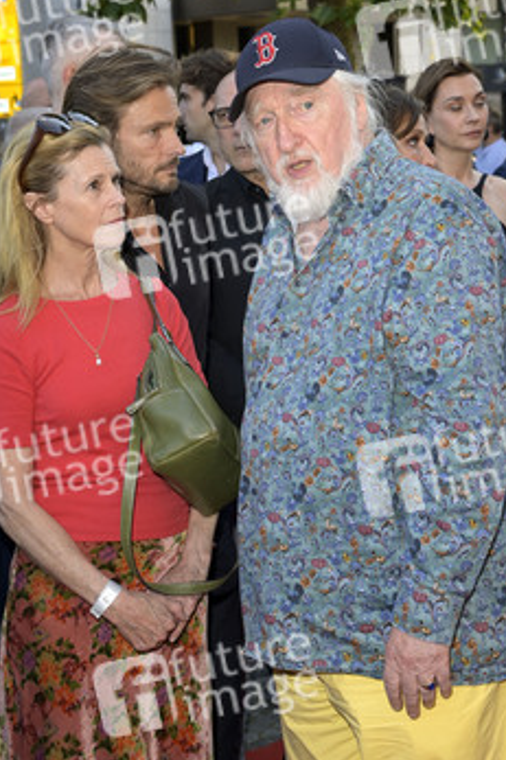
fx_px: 1604
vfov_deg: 26.7
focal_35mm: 76
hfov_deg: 17.9
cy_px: 357
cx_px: 269
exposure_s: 1/250
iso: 640
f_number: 8
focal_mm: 66
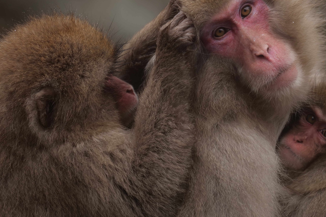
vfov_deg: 2.6
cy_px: 83
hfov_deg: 3.9
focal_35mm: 524
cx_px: 193
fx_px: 4745
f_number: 2.8
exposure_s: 1/320
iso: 200
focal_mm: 200
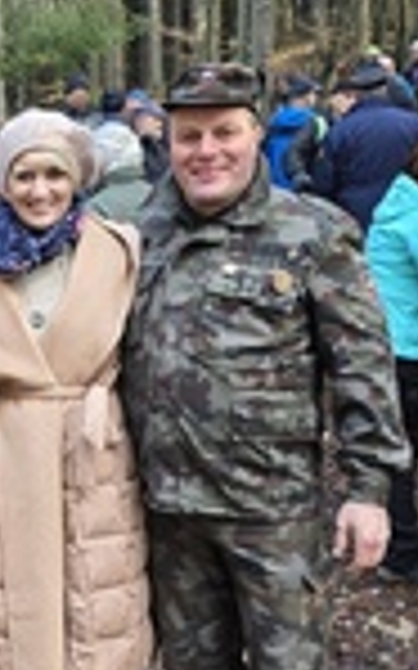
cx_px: -76
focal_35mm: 59
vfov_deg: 34.6
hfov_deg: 20.6
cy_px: 351
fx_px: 1076
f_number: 1.7
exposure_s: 1/180
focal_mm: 6.3
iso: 250
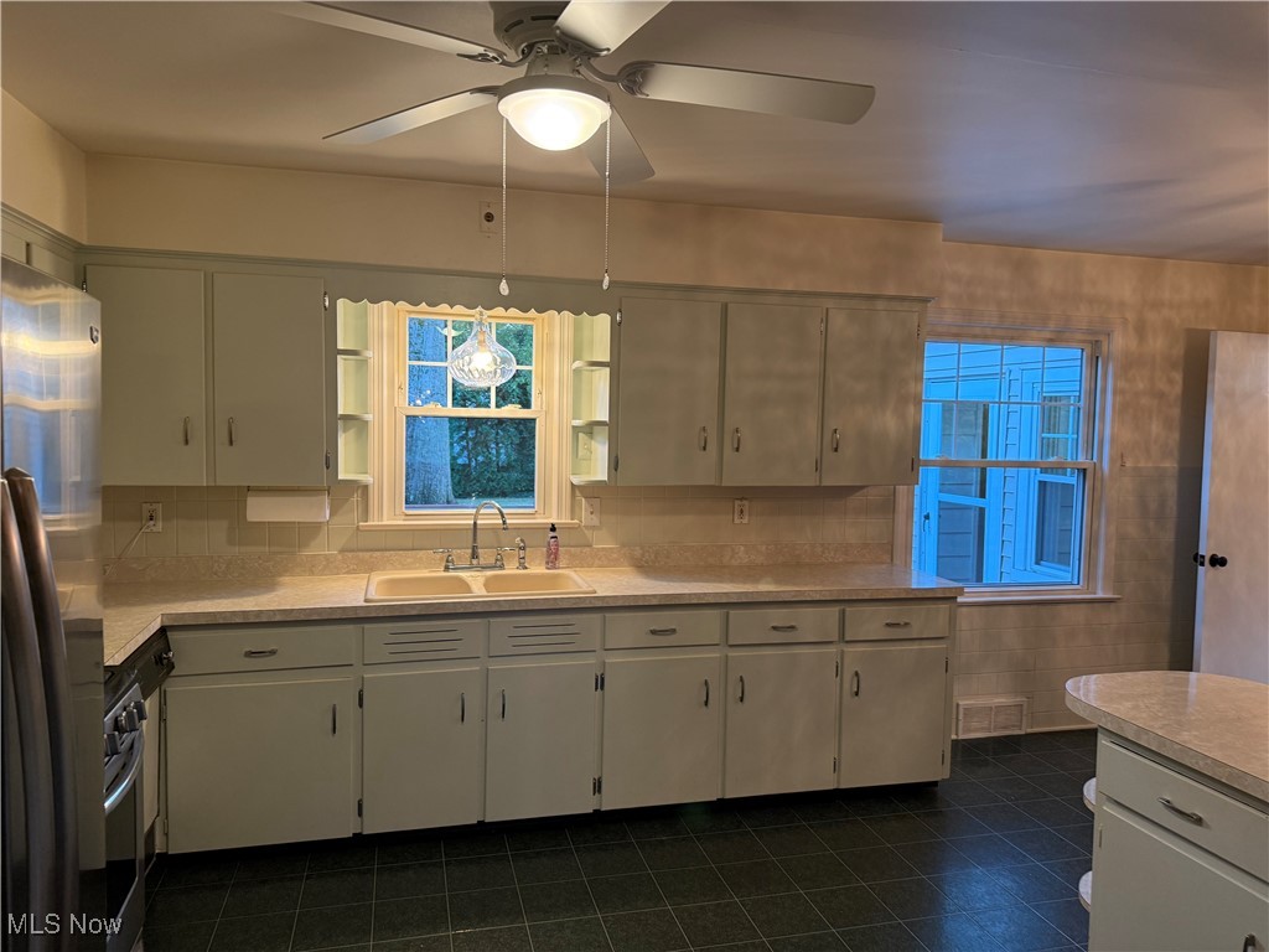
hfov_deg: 71.6
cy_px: 476
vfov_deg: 56.8
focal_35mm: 24
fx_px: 880
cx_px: 634
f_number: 1.78
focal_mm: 6.76
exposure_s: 1/60
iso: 200
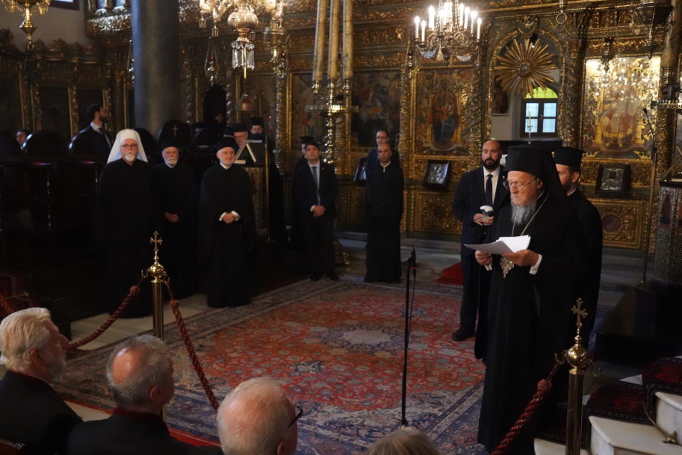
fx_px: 701
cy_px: 238
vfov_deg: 35.9
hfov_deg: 51.8
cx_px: 314
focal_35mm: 37
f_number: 5.6
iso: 20000
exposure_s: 1/500
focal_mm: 33
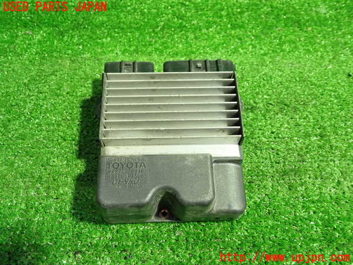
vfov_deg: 44.2
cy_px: 132
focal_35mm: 32
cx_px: 176
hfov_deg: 56.8
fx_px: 326
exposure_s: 1/30
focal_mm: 5.79
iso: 500
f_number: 2.4
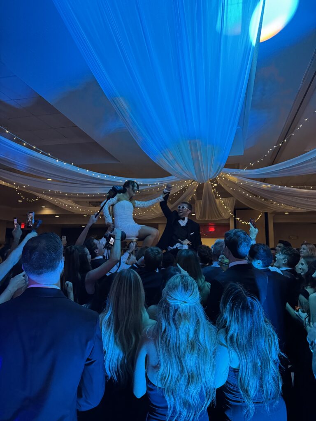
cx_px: 158
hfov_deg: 56.8
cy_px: 210
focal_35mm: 24
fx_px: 292
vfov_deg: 71.6
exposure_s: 1/49
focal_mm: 6.76
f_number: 1.78
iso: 800
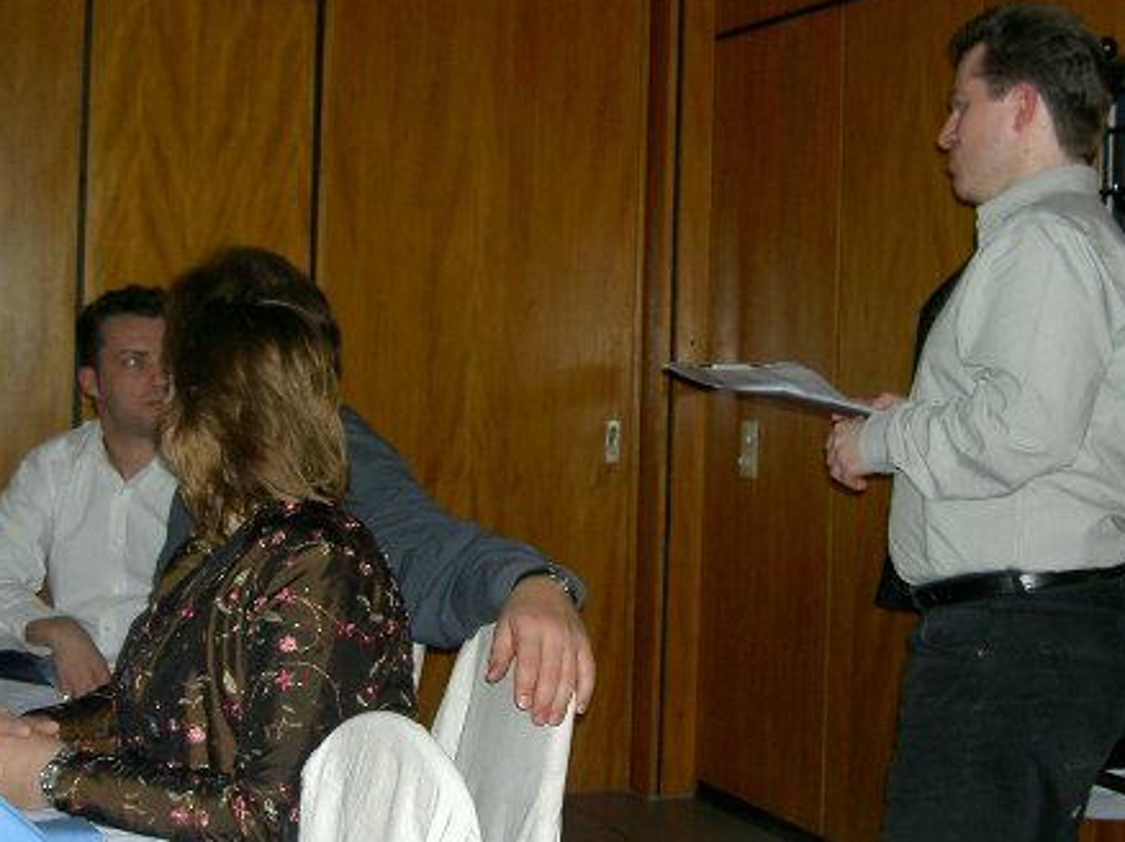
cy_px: 372
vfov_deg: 25.6
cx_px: 562
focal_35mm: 57
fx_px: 1851
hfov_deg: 33.8
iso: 100
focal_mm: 8
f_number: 2.8
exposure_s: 1/59.5
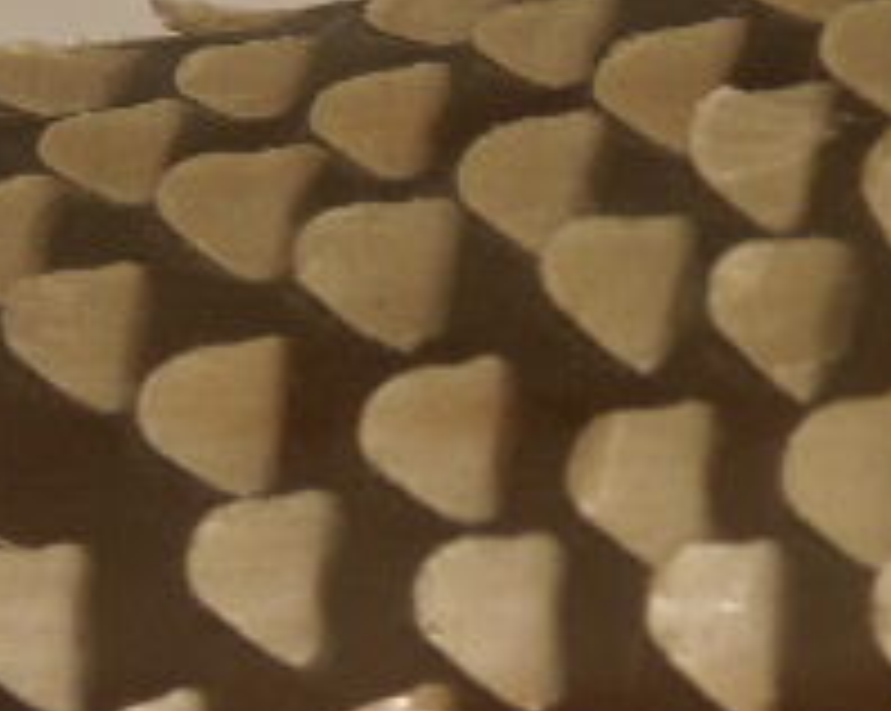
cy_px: 742
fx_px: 16650
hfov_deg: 3.1
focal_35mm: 632
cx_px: 810
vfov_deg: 2.4
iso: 64
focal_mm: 50.69
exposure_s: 1/200
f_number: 3.5
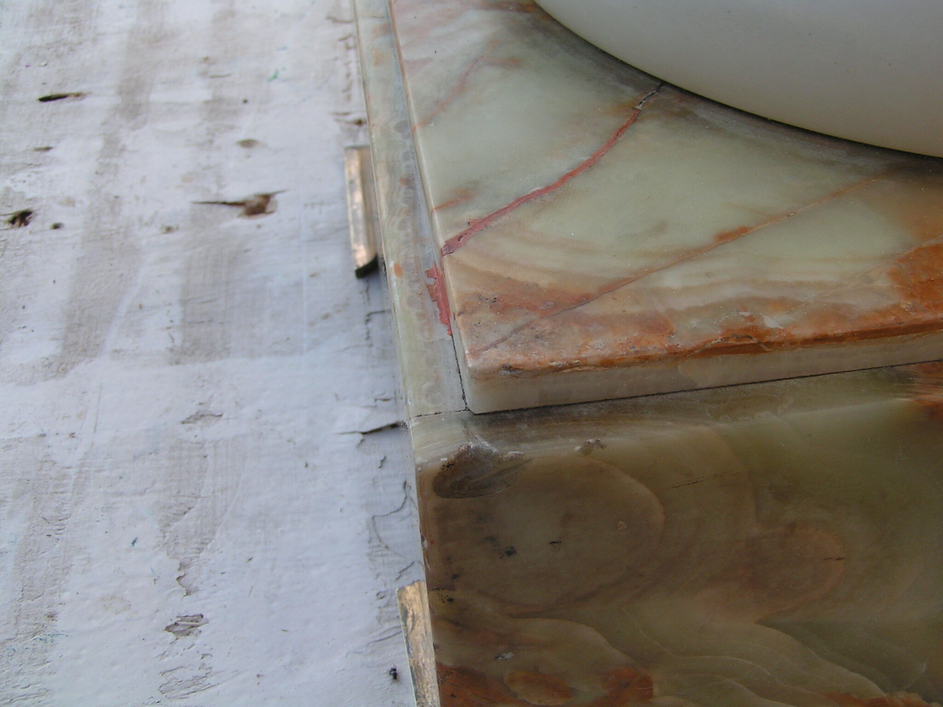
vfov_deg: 35.1
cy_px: 354
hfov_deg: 45.8
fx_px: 1117
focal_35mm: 41
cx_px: 472
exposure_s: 1/80
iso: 50
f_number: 5.6
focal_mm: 6.3
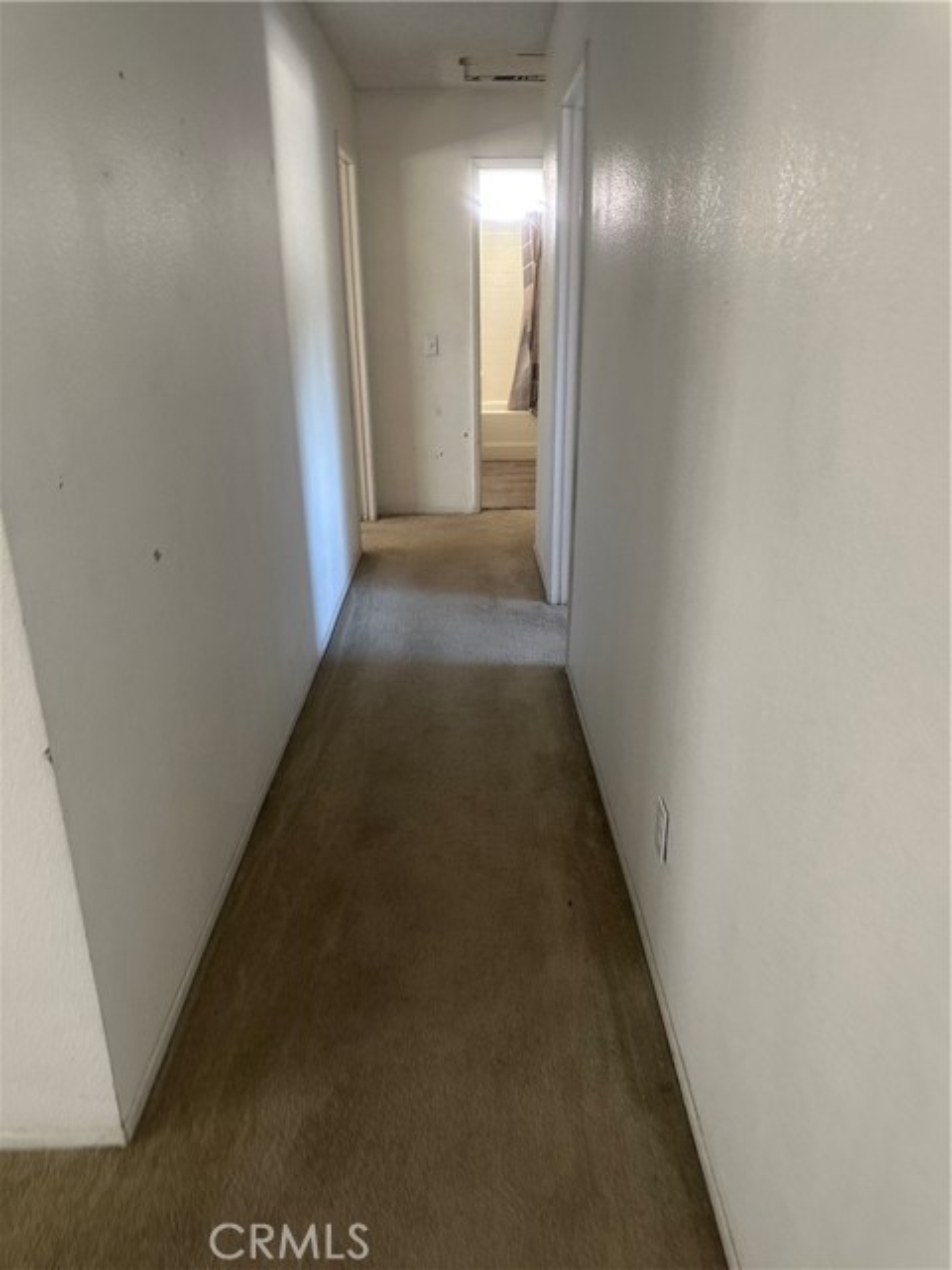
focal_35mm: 24
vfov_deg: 71.6
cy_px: 635
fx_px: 880
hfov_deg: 56.8
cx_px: 476
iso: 250
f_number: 1.78
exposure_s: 1/60
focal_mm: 6.86
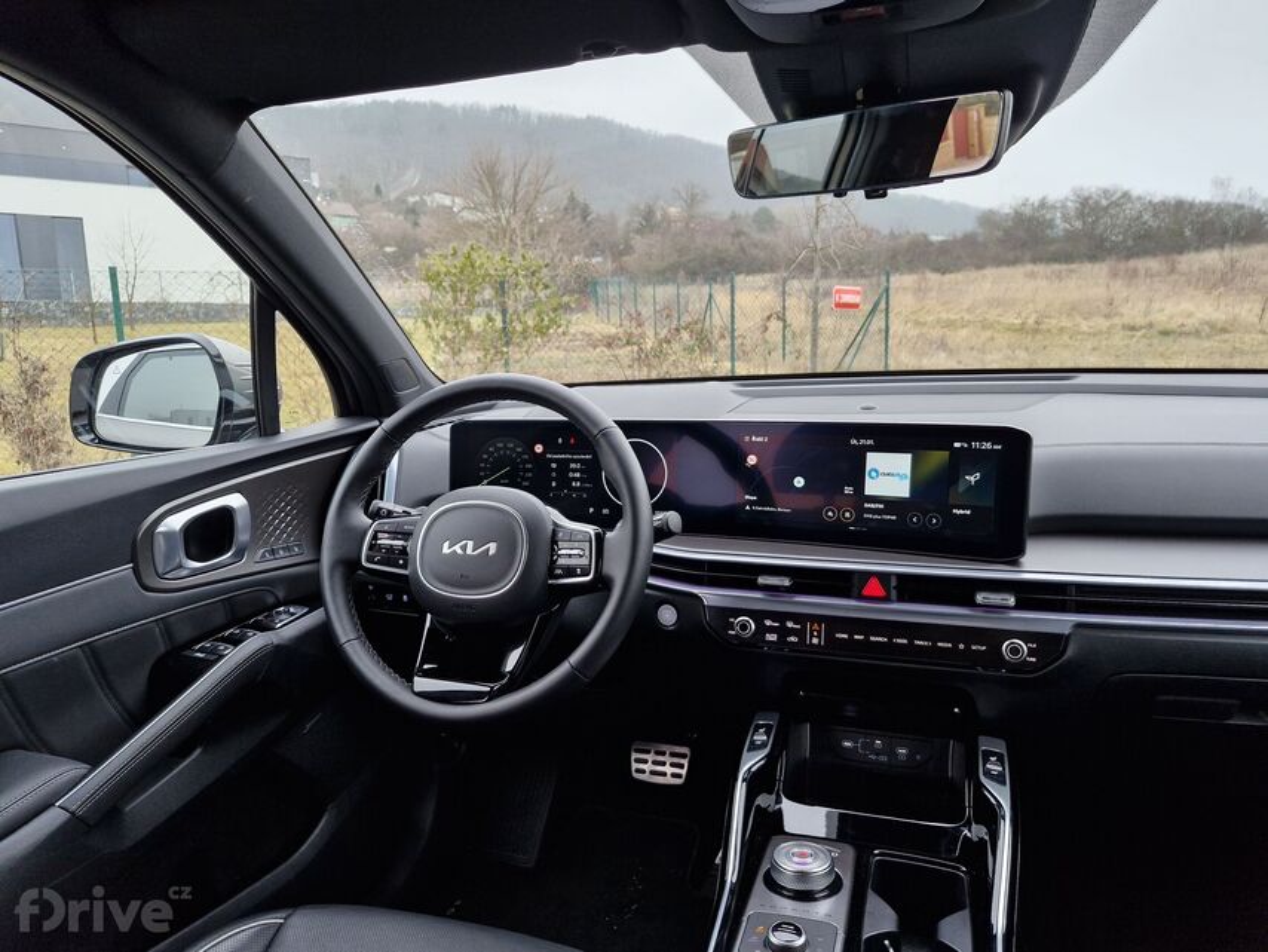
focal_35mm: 23
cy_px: 476
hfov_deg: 73.9
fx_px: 843
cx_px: 634
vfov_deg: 58.9
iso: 160
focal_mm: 5.54
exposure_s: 1/180
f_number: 1.8
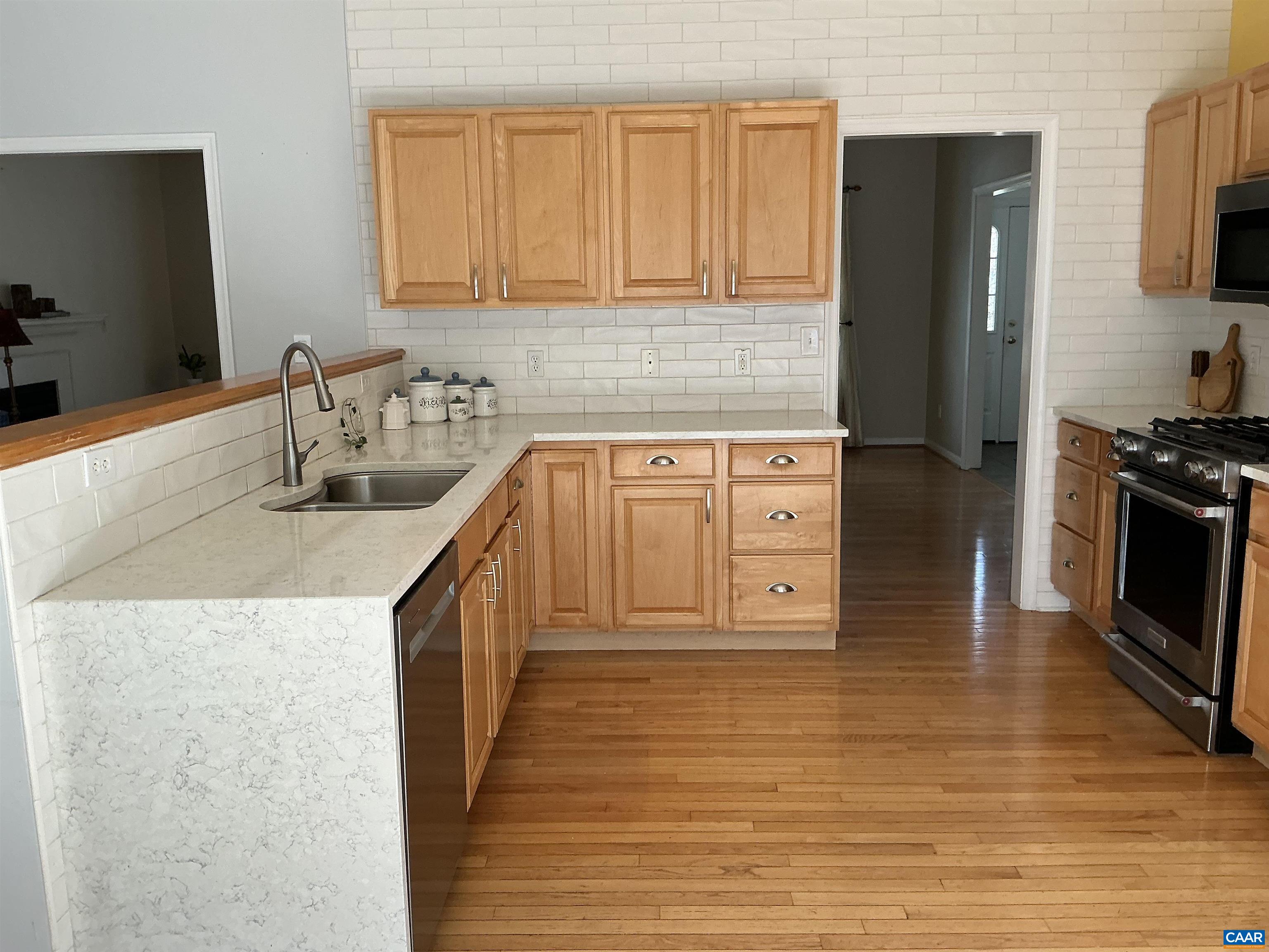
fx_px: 1026
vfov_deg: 49.7
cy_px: 476
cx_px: 634
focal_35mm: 28
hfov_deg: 63.4
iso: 64
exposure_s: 1/119
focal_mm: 3
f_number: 1.8
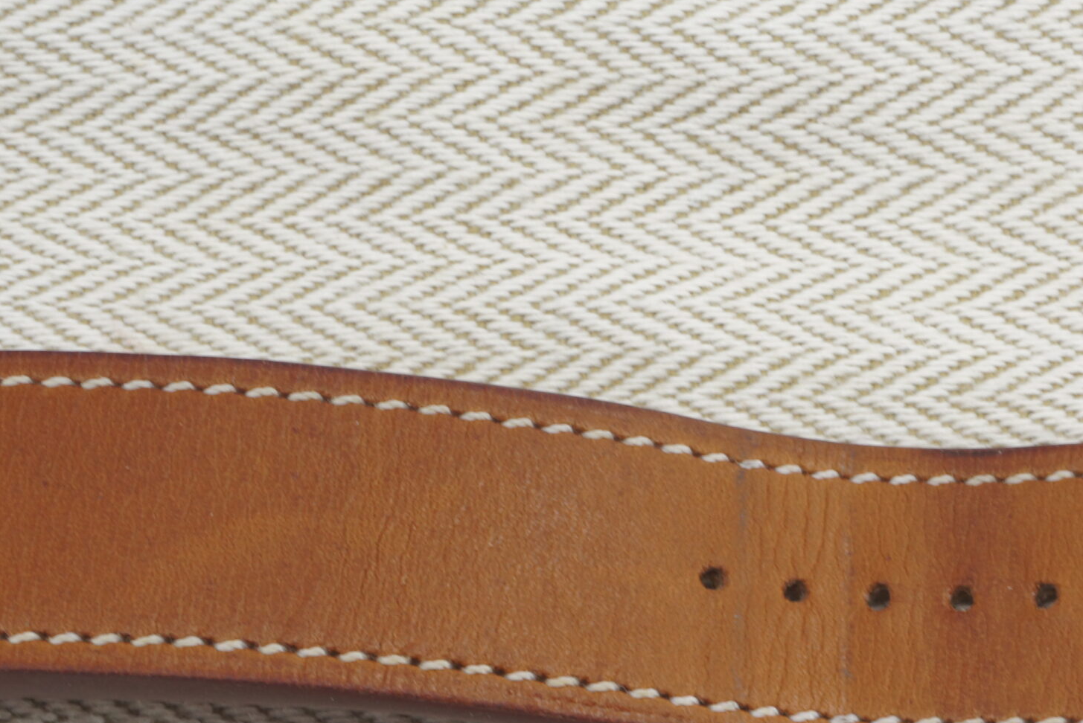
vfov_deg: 10.4
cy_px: 597
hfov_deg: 15.5
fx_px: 3973
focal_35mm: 132
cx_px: 761
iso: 200
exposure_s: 1/3
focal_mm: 50
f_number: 22
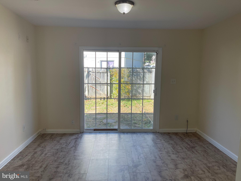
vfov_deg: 54.9
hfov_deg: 69.4
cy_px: 90
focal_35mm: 25
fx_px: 174
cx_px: 120
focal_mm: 5.1
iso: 32
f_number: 1.6
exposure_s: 1/247
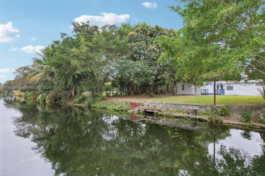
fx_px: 162
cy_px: 88
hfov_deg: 78.6
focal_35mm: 22
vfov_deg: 57.2
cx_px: 132
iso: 100
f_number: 2.8
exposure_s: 1/500
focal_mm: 8.4
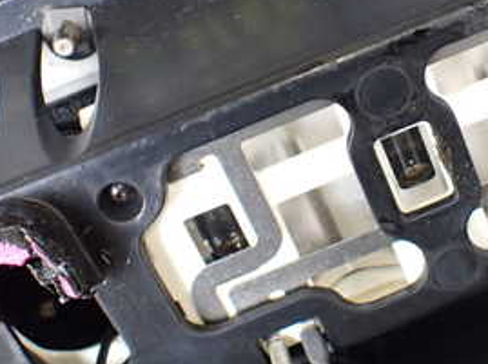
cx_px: 394
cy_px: 94
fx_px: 943
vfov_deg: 21.7
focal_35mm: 67
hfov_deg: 28.4
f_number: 2.3
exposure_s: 1/125
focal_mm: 5.4
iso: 400
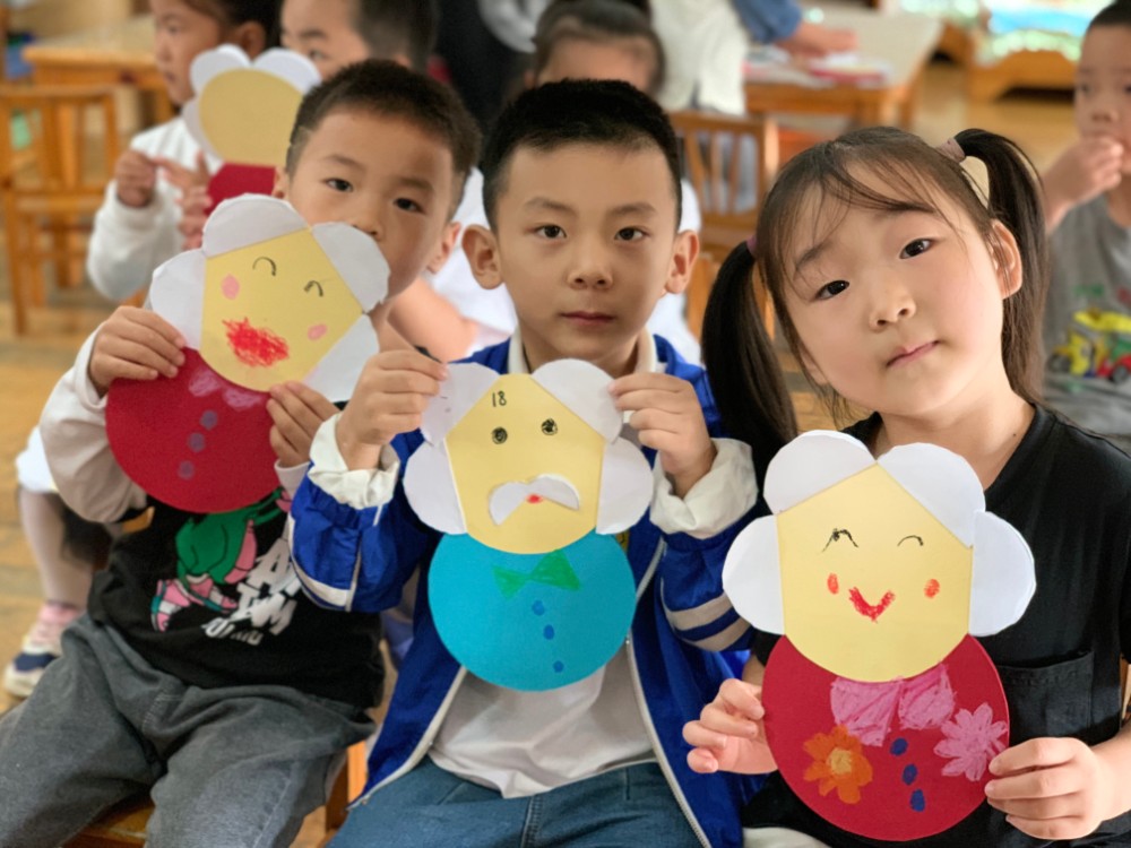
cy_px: 424
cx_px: 566
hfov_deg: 36.8
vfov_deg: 28.0
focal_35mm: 52
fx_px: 1699
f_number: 2.4
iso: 250
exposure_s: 1/60
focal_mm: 6
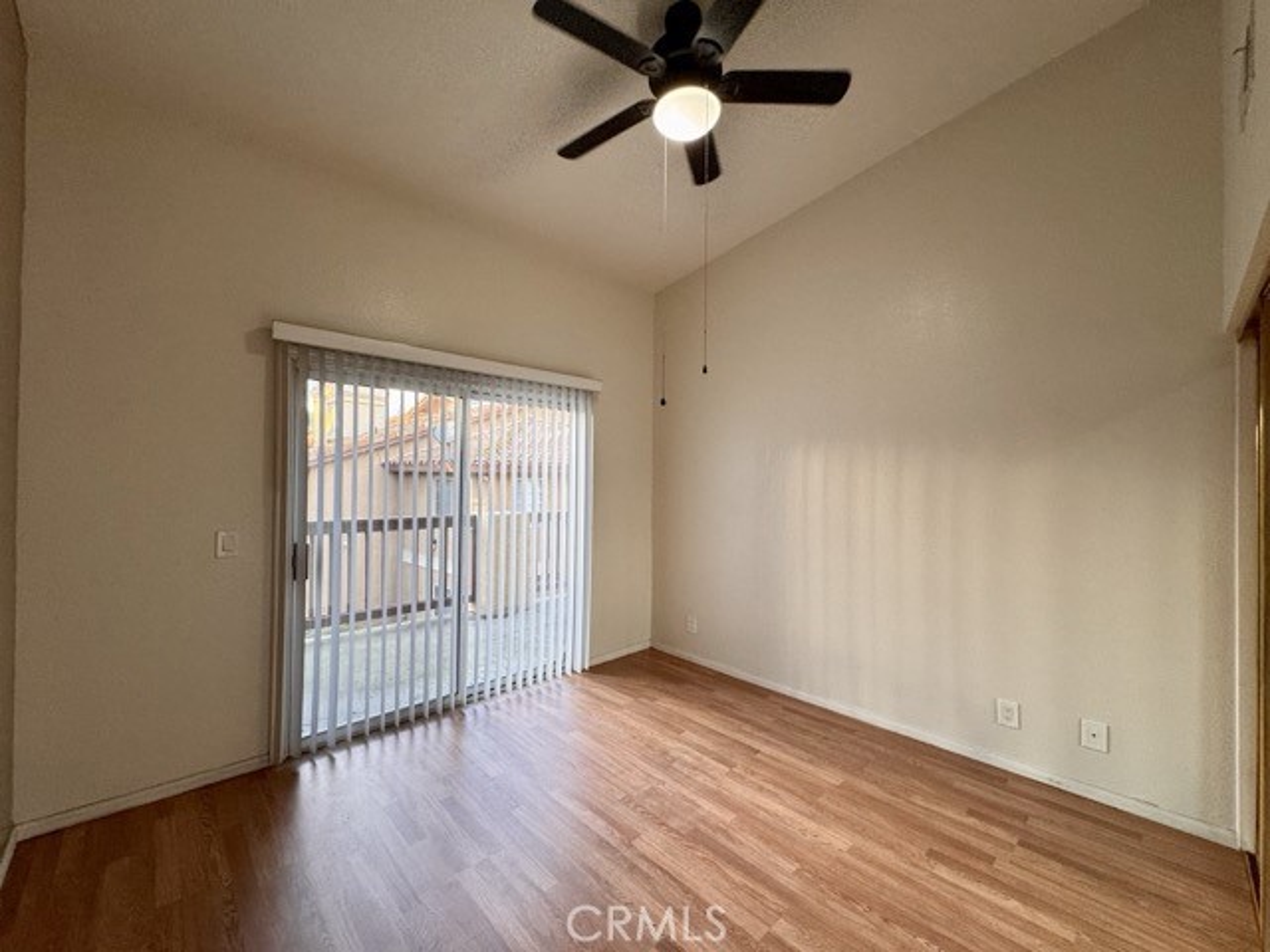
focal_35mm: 14
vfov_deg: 85.7
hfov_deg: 102.1
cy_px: 476
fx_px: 514
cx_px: 635
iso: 200
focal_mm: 2.22
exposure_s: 1/120
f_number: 2.2
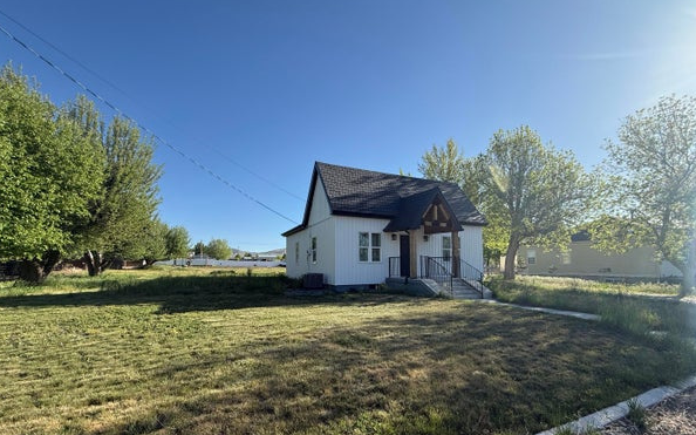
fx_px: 303
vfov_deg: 70.9
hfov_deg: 97.8
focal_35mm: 16
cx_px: 362
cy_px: 249
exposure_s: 1/1235
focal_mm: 2.22
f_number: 2.2
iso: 50
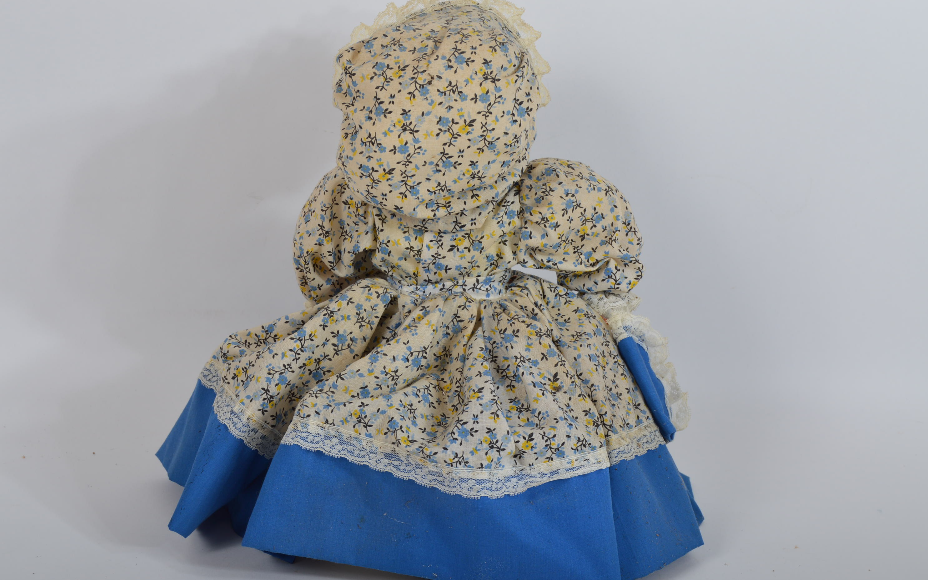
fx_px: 1644
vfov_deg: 20.0
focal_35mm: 65
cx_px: 465
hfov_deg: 31.5
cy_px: 299
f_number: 9
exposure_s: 1/160
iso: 100
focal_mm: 42
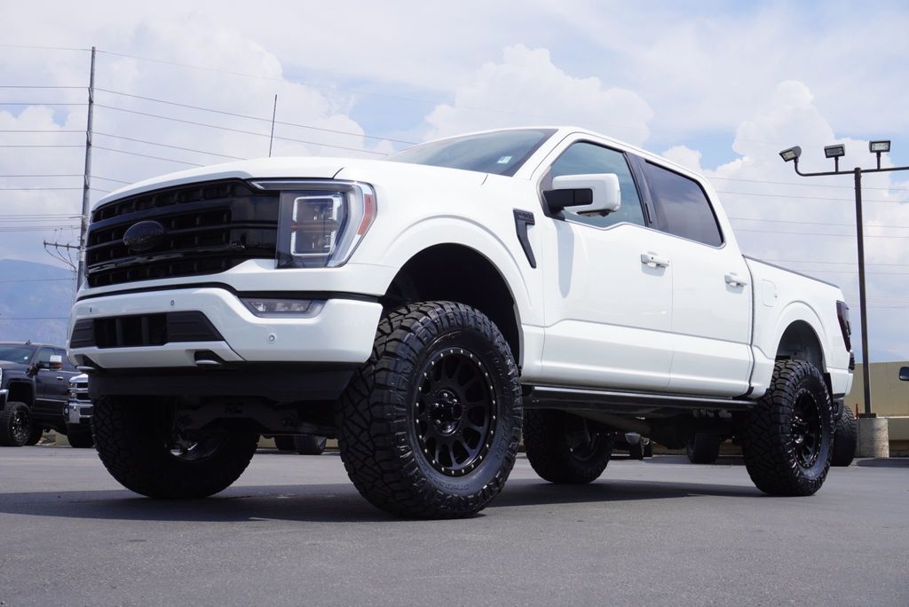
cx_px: 454
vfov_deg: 31.9
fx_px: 1061
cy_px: 304
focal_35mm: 42
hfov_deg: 46.4
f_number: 11
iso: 100
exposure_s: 1/160
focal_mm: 28
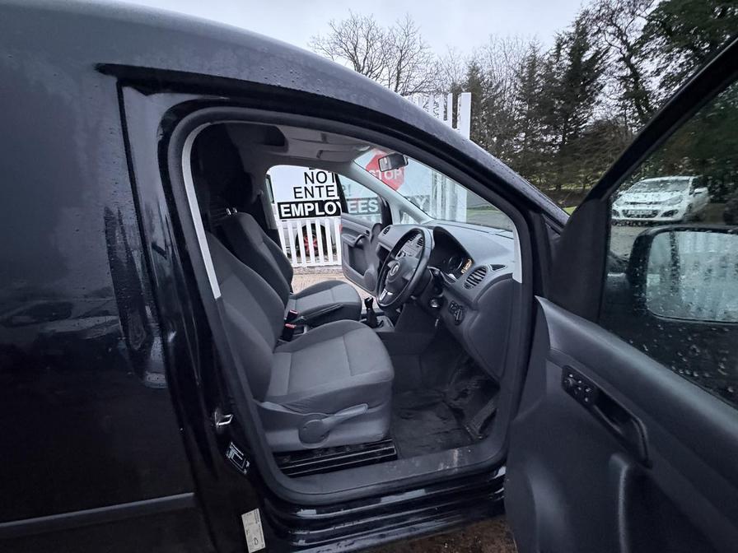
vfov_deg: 85.7
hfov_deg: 102.1
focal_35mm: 14
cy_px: 276
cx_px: 369
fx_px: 298
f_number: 2.2
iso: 1000
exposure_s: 1/40
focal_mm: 2.22
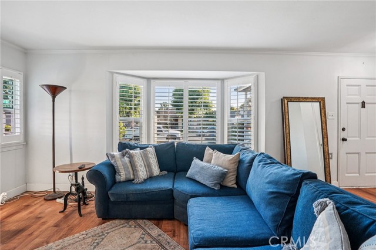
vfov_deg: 73.7
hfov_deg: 96.8
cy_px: 125
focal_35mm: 16
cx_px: 188
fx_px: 167
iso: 400
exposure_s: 1/13
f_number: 8
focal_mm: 16
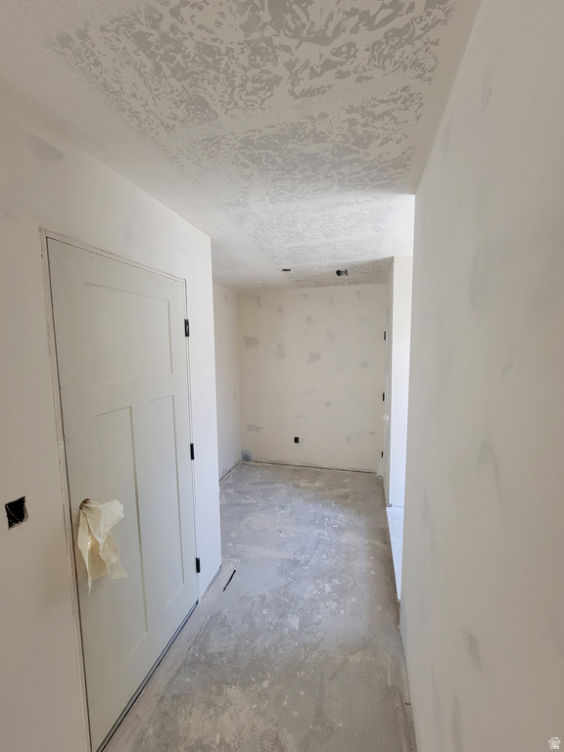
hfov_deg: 89.9
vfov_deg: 106.2
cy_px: 376
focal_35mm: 13
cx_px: 282
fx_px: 282
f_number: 2.2
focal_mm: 2.2
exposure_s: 1/60
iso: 125
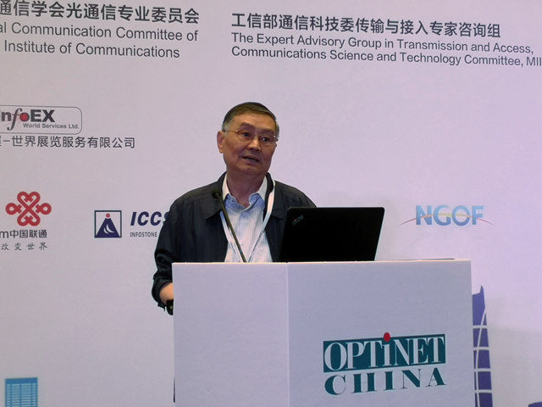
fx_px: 1268
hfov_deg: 24.1
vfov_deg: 18.2
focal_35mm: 81
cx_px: 271
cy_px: 204
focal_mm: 3.95
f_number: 1.6
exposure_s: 1/50
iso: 125
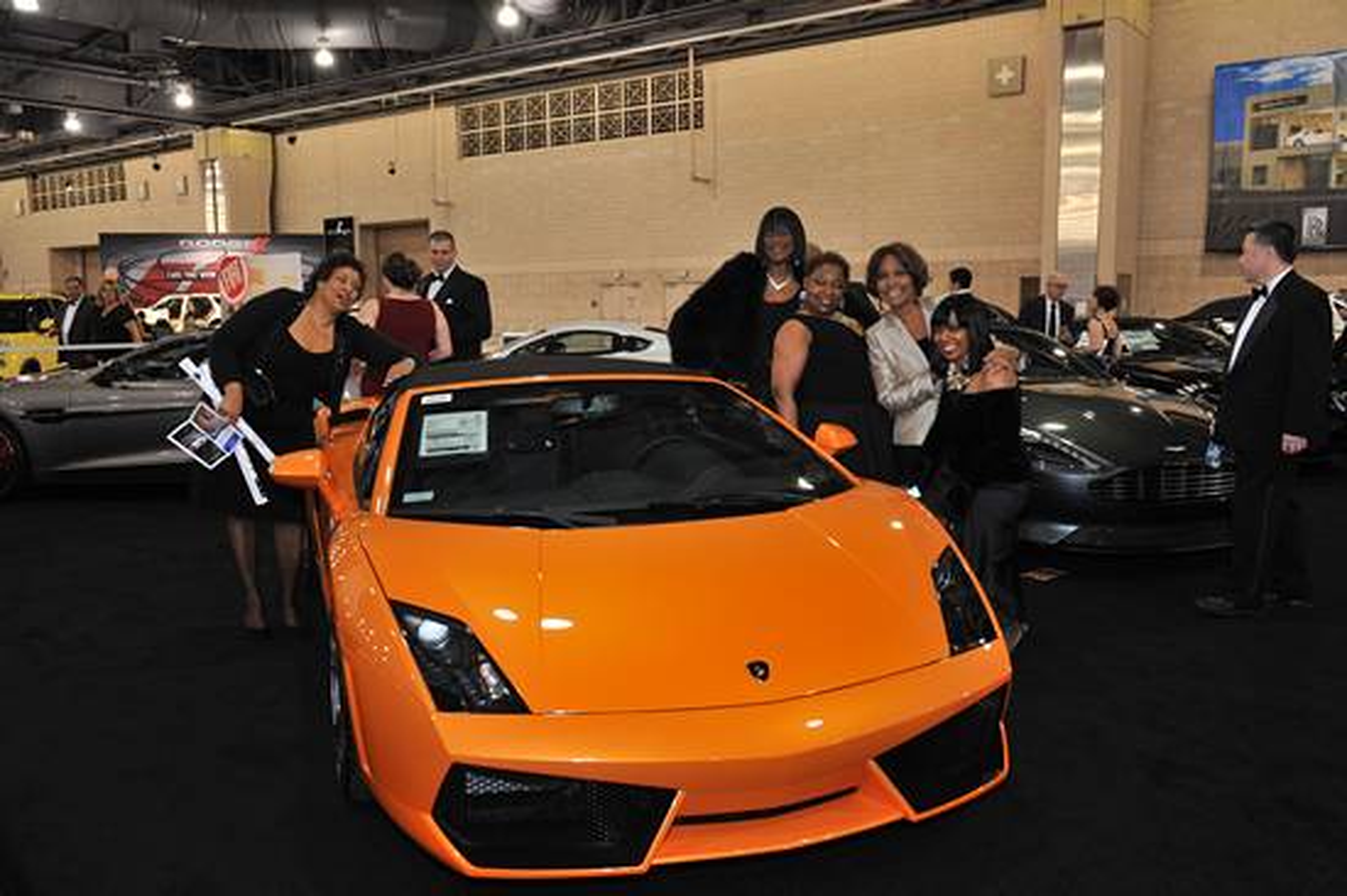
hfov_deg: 60.3
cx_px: 674
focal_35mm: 31
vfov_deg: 42.3
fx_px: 1159
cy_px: 448
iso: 1250
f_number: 5.6
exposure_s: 1/125
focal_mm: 31
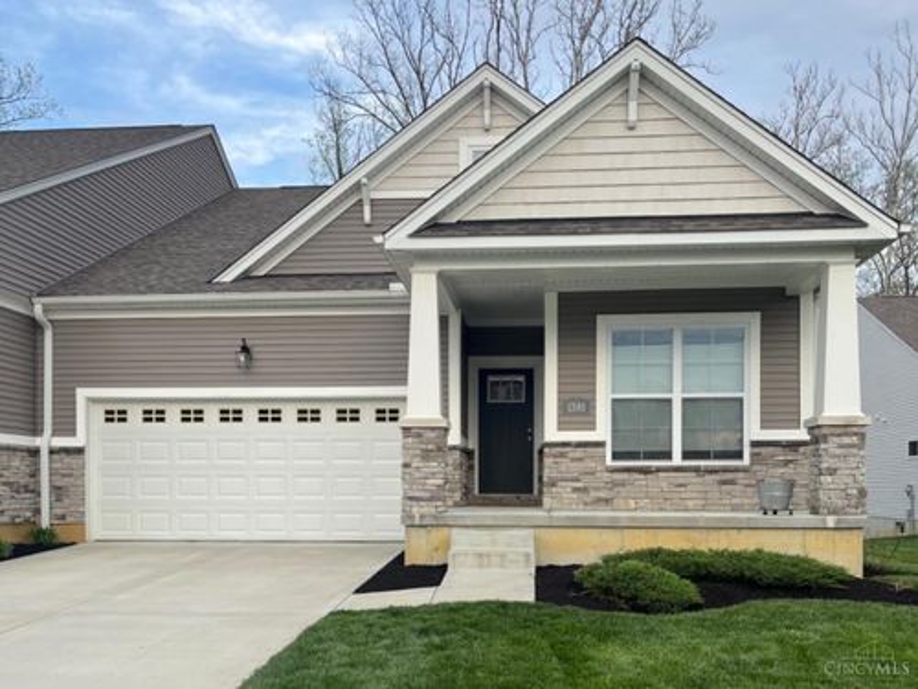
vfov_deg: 53.1
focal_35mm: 26
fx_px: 690
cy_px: 344
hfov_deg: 67.3
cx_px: 459
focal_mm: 5.1
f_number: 1.6
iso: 50
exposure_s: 1/676
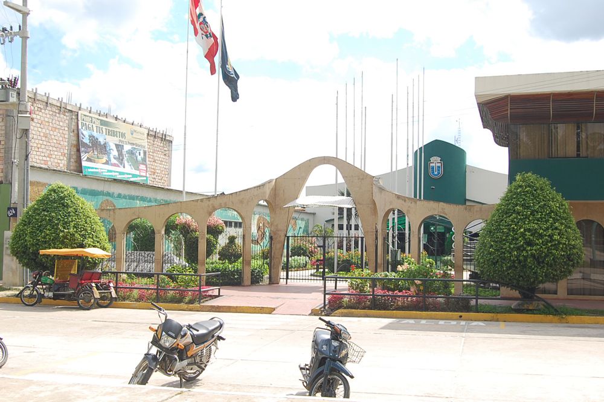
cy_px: 201
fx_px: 654
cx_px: 302
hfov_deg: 49.6
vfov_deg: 34.2
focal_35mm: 39
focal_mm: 26
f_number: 13
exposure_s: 1/125
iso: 200
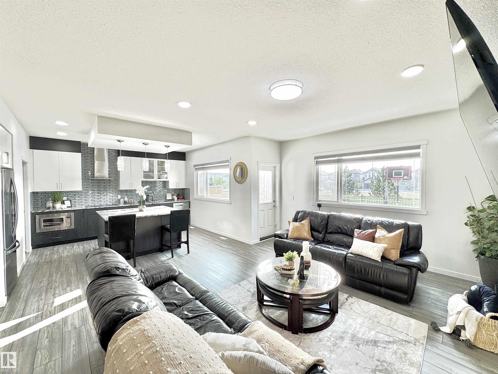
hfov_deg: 102.1
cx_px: 249
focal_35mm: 14
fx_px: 201
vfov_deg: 85.7
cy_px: 187
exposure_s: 1/120
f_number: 2.2
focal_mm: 2.22
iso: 40
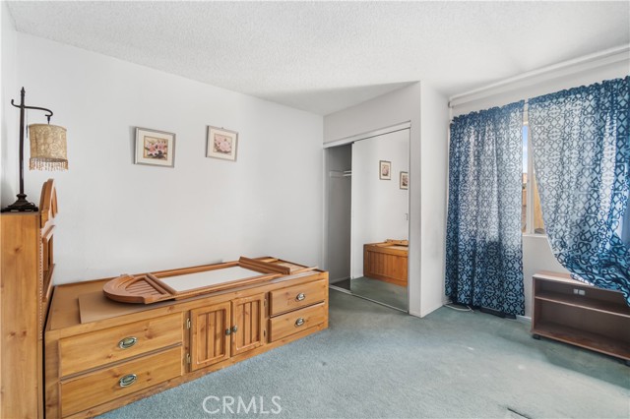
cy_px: 210
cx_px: 315
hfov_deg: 100.4
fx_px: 262
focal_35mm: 15
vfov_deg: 77.3
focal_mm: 10
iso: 320
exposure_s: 1/1.25
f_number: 7.1
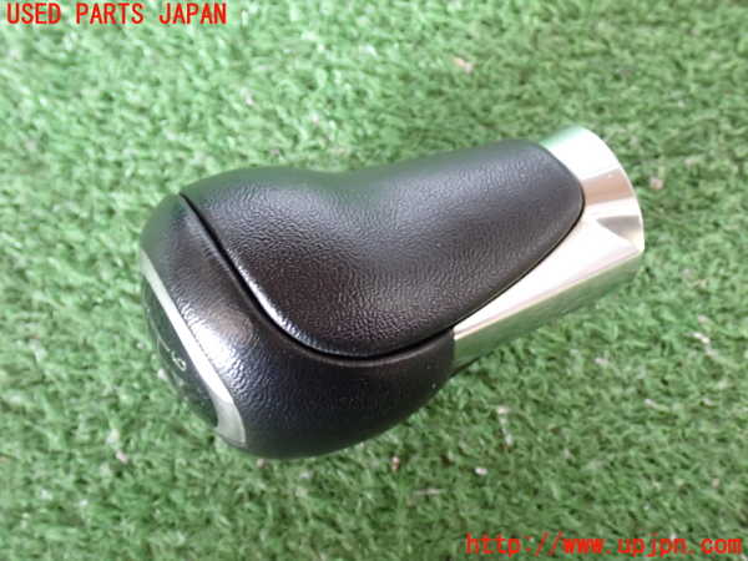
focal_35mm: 44
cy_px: 280
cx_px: 374
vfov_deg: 32.9
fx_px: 951
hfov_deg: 42.9
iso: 800
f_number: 2.9
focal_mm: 7.84
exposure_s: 1/30
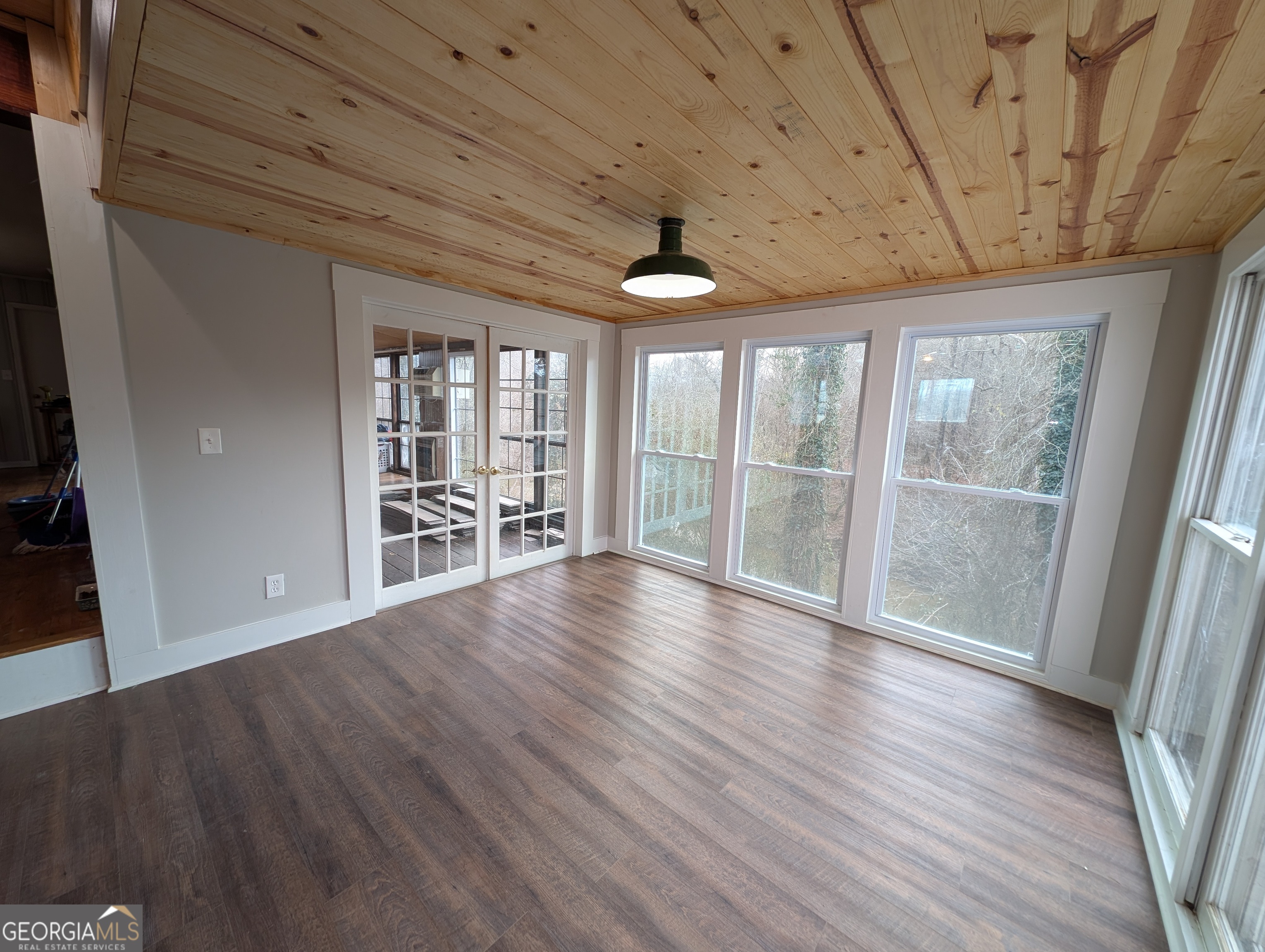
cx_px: 632
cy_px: 476
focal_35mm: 12
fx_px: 439
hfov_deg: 110.5
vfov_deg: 94.6
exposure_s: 1/60
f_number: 1.95
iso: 46
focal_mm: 2.23
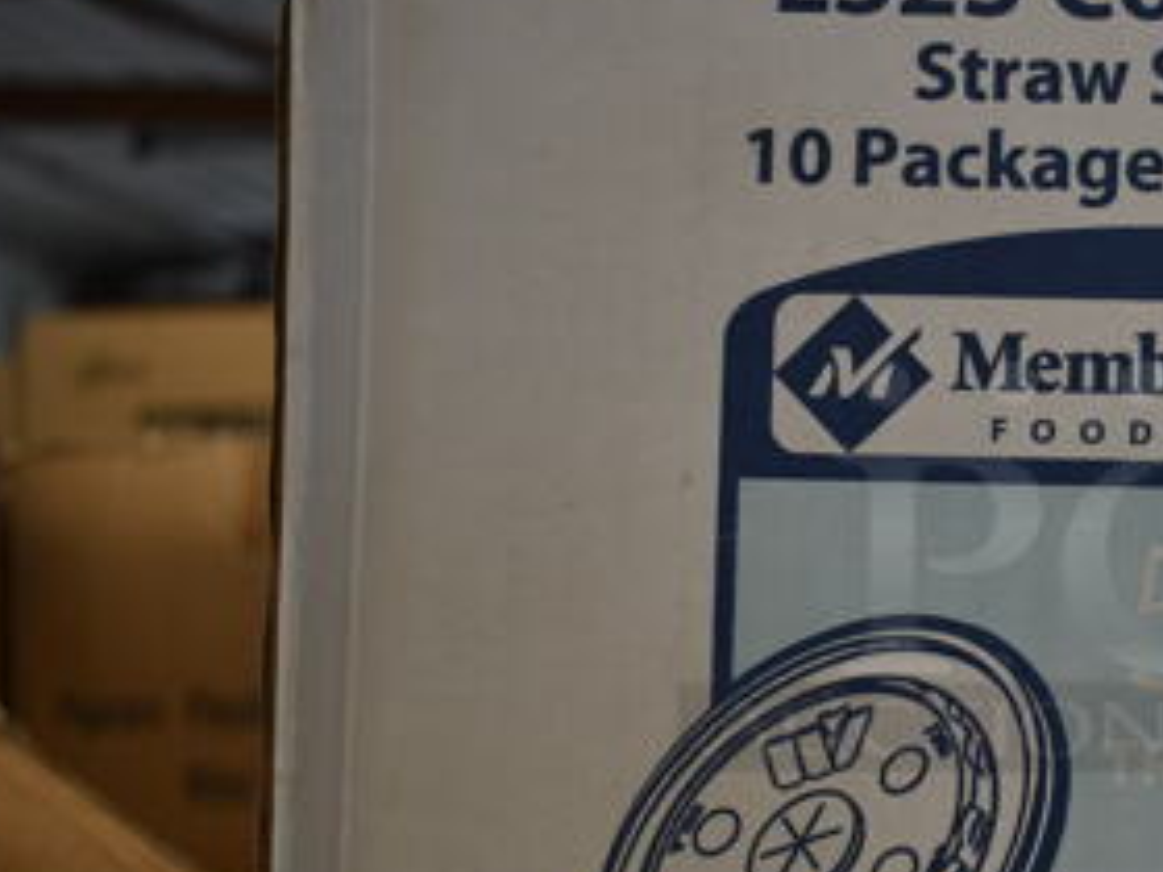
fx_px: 2219
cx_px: 1142
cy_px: 552
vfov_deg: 22.2
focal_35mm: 66
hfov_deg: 27.8
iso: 160
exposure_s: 1/30
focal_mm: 21
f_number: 3.8
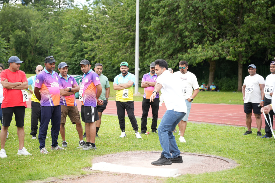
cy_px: 92
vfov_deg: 20.9
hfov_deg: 30.9
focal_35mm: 65
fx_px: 497
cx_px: 138
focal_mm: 65.1
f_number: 2.8
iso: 250
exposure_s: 1/640
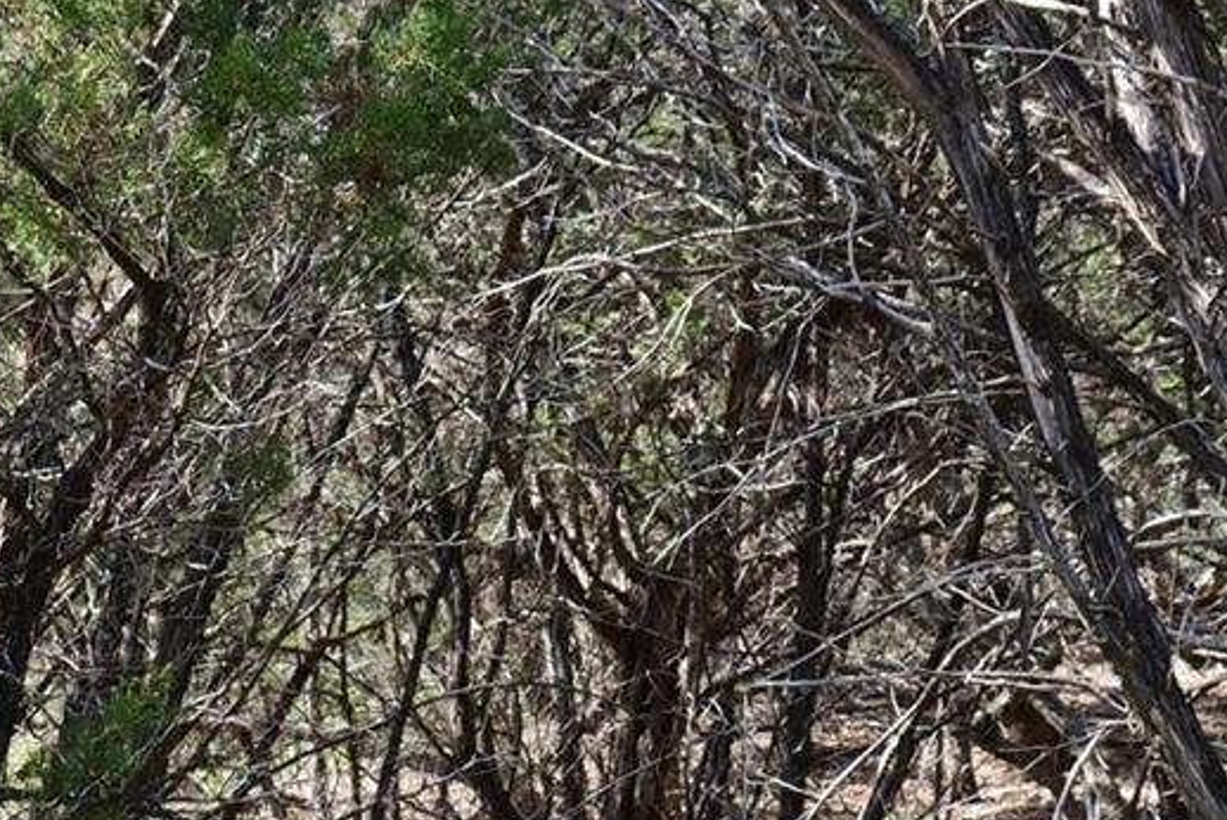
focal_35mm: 79
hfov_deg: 25.6
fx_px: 2694
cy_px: 724
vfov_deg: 17.1
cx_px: 542
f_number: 7.1
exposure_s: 1/400
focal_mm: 20
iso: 1600
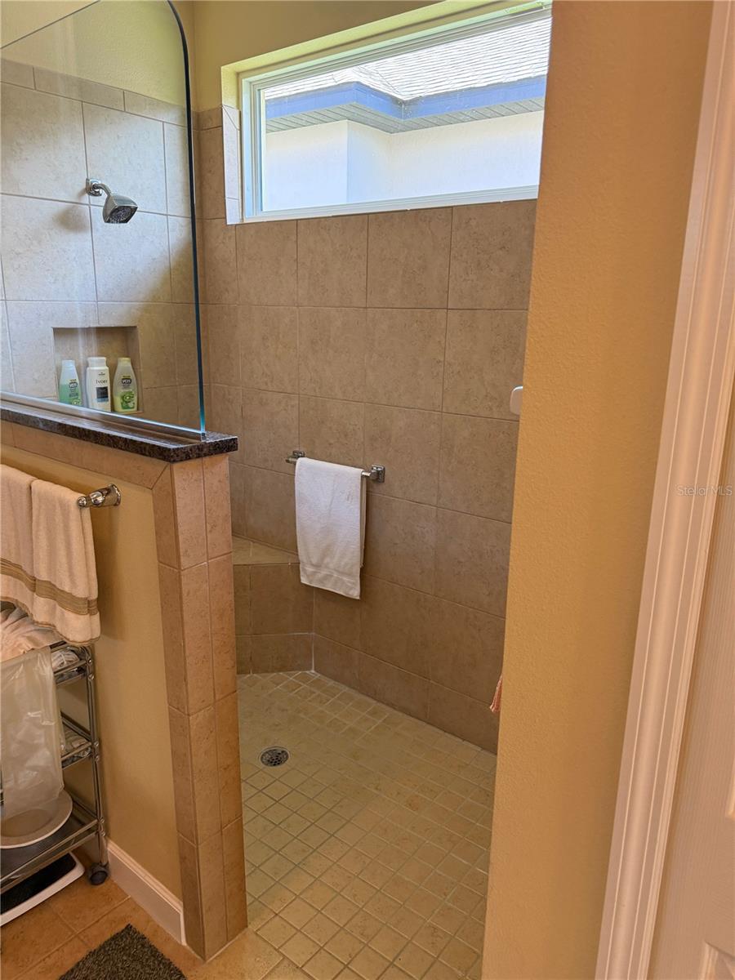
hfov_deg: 56.8
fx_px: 679
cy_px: 490
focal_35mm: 24
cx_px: 368
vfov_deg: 71.6
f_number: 1.78
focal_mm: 6.76
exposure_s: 1/60
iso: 250
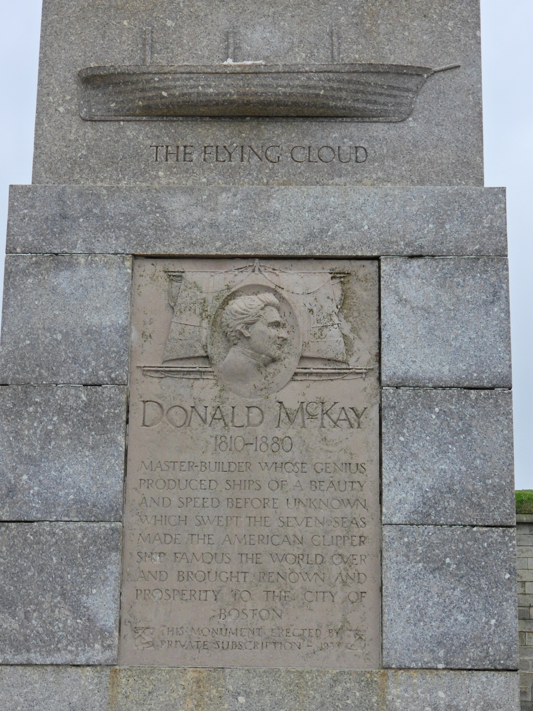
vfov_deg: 24.4
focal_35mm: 80
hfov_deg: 18.4
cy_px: 356
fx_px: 1642
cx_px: 266
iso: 100
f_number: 3.5
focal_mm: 14.3
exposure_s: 1/640
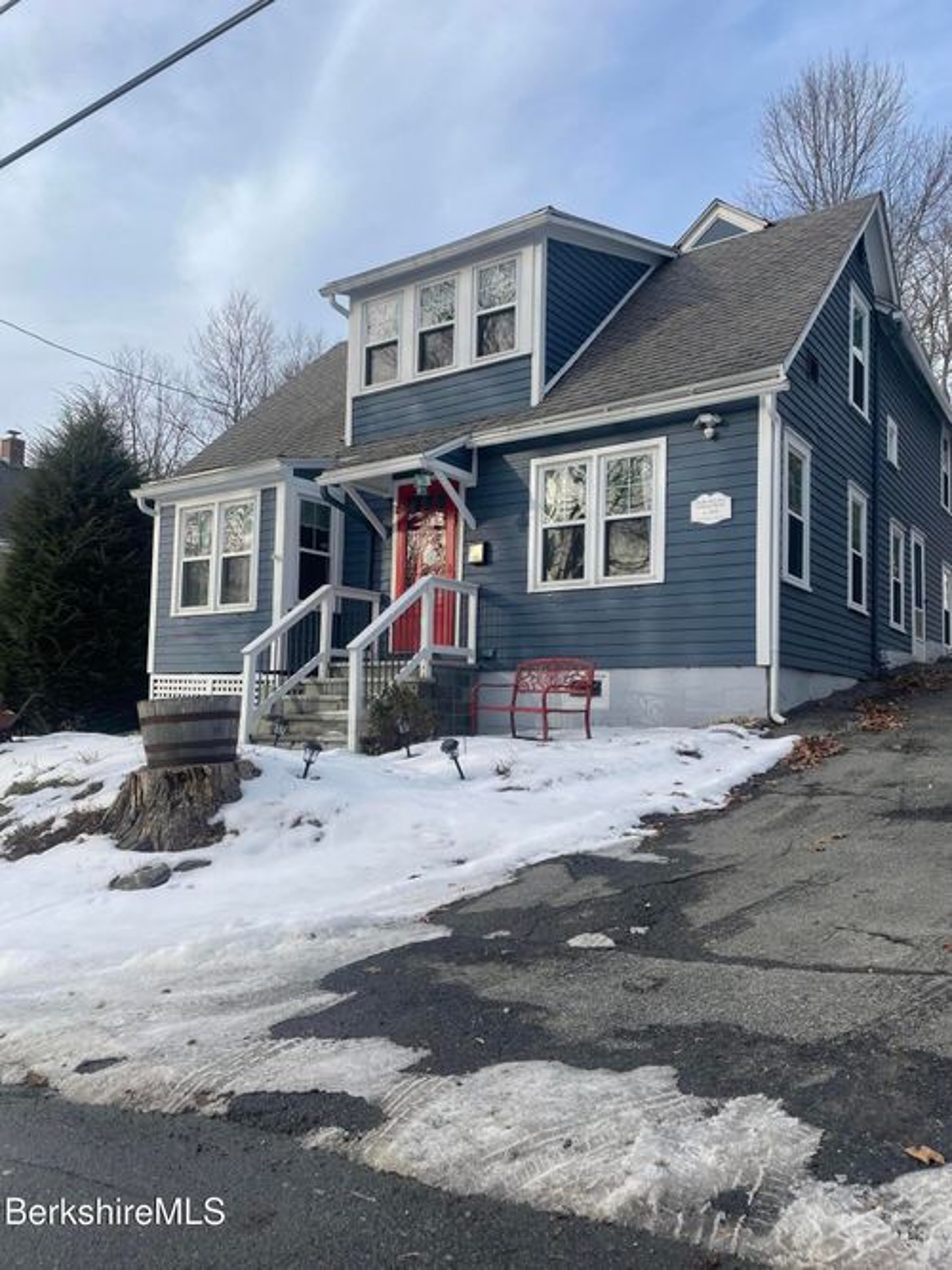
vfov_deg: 67.3
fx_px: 954
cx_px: 476
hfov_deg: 53.0
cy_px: 635
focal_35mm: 26
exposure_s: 1/1473
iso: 32
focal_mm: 4.2
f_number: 1.6
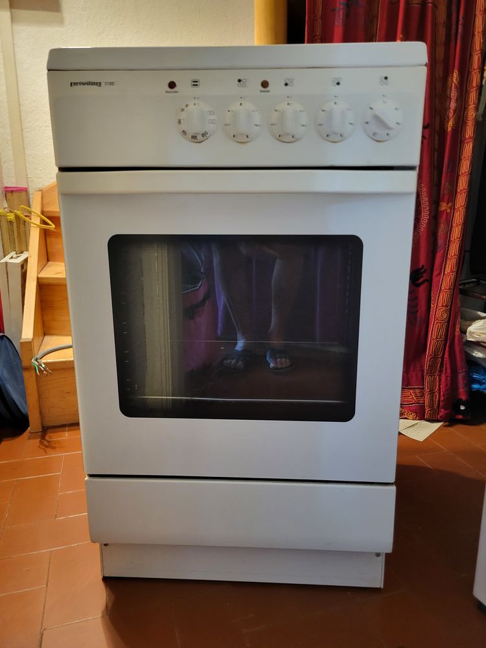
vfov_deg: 67.3
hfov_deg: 53.1
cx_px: 243
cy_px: 324
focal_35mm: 26
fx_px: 487
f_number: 1.8
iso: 640
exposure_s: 1/25
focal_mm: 5.4
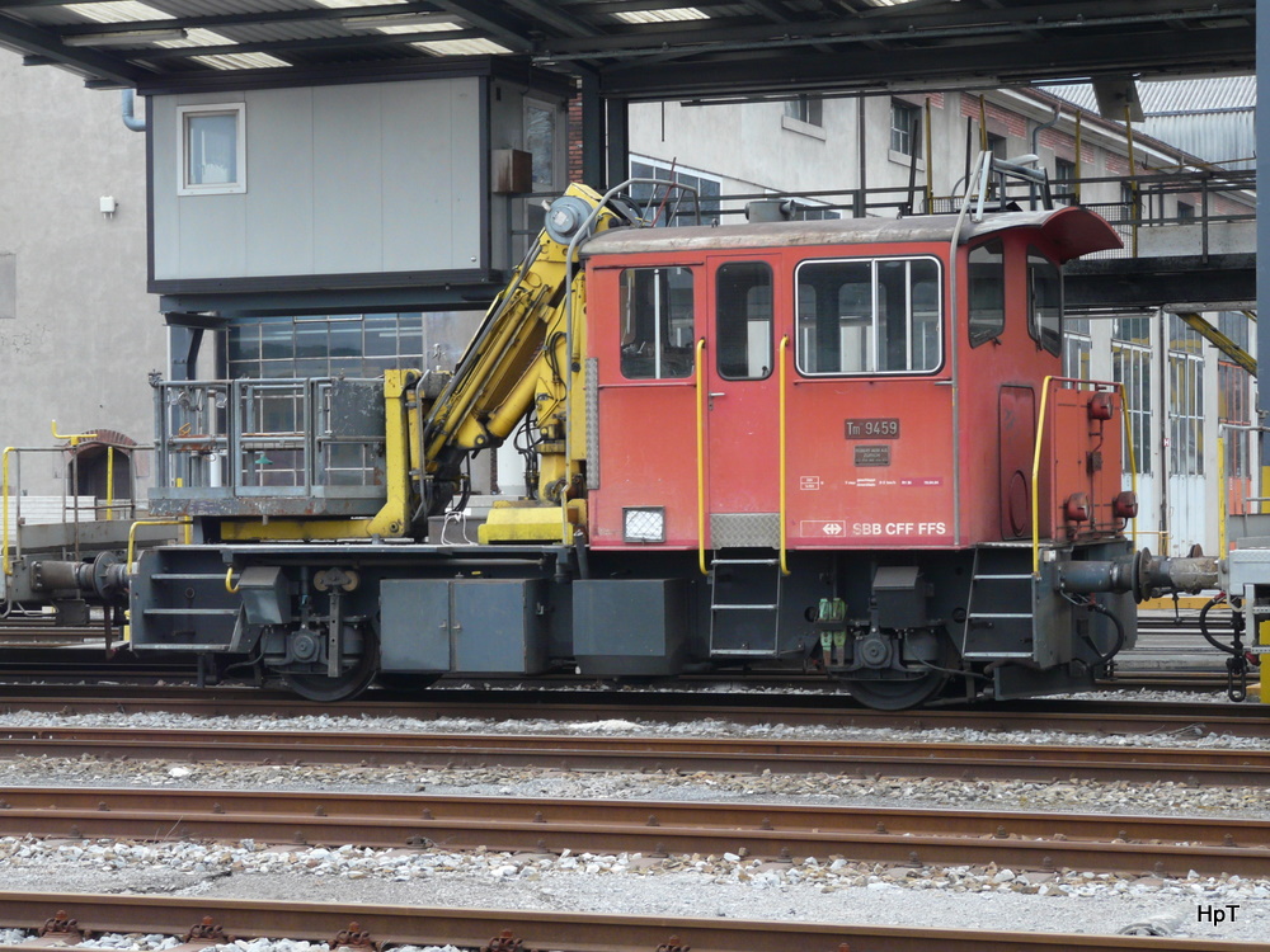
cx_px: 635
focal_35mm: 87
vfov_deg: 17.0
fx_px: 3192
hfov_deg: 22.5
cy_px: 476
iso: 160
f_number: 3.6
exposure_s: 1/50
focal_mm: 14.3
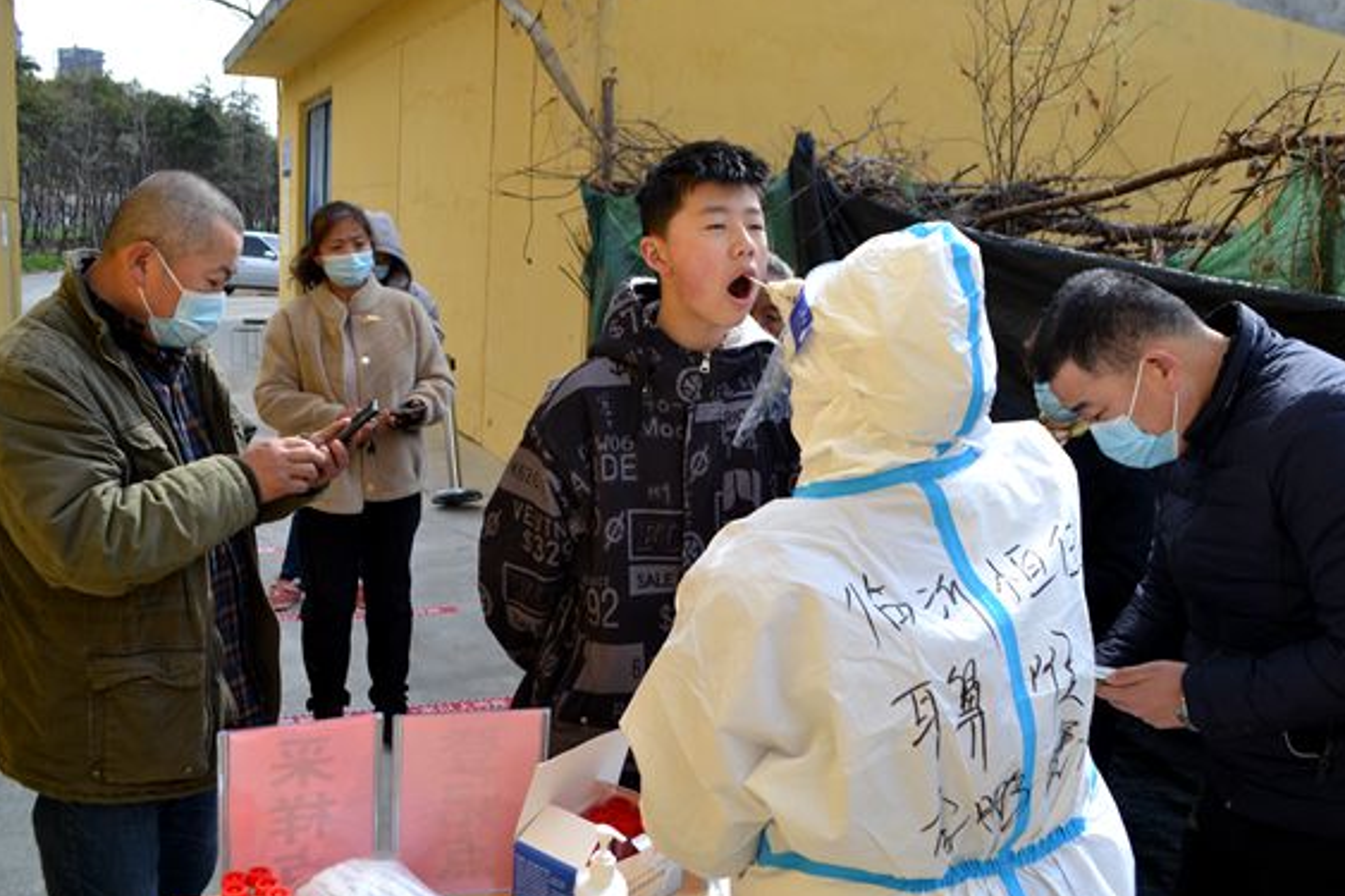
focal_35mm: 32
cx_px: 667
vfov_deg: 41.1
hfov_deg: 58.7
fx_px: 1195
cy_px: 449
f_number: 6.3
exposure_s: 1/160
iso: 100
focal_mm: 20
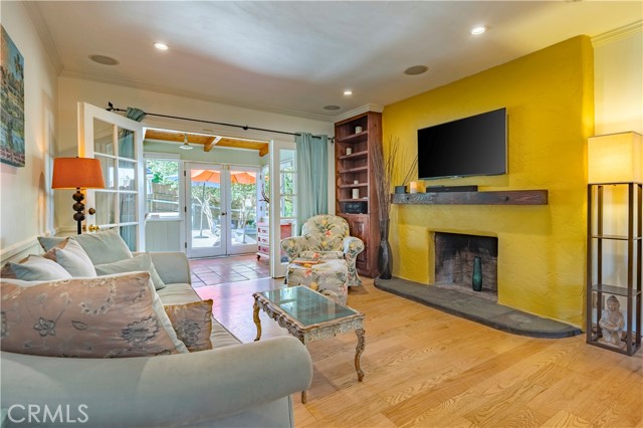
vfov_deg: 73.7
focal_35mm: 16
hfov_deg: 96.8
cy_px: 214
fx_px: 286
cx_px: 322
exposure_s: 1/200
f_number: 8
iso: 320
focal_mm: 16
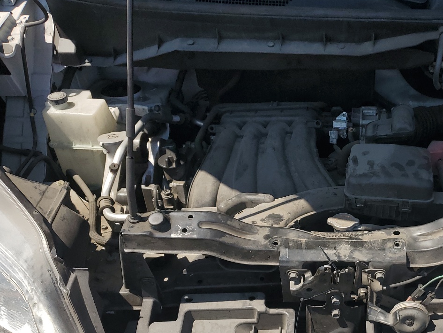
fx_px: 563
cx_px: 345
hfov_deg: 41.4
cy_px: 235
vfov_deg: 32.5
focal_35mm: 44
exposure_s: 1/3333
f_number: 1.5
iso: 50
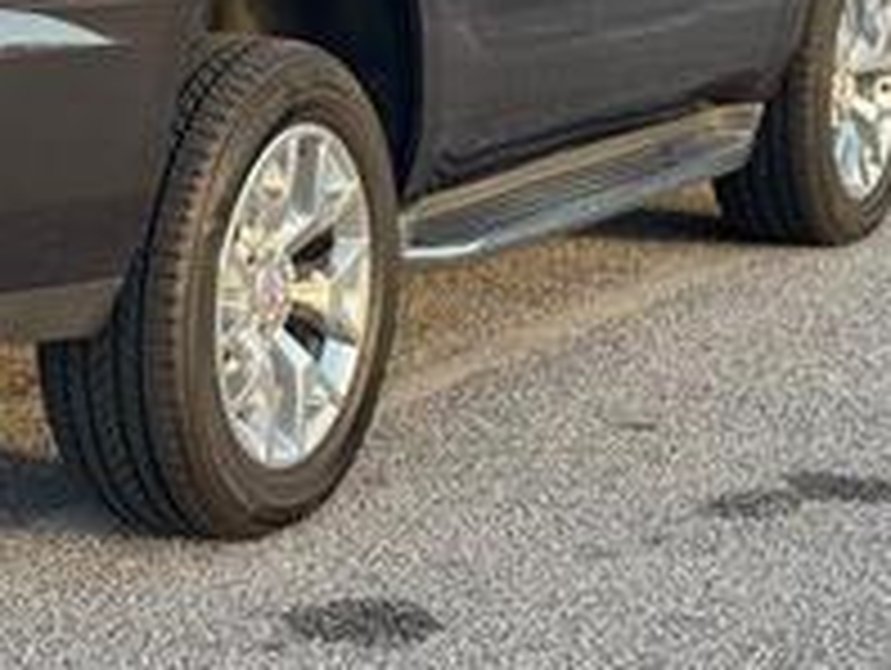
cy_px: -54
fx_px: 3144
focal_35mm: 122
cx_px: -22
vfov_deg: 12.0
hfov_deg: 15.8
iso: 64
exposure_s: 1/231
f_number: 1.78
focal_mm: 6.76
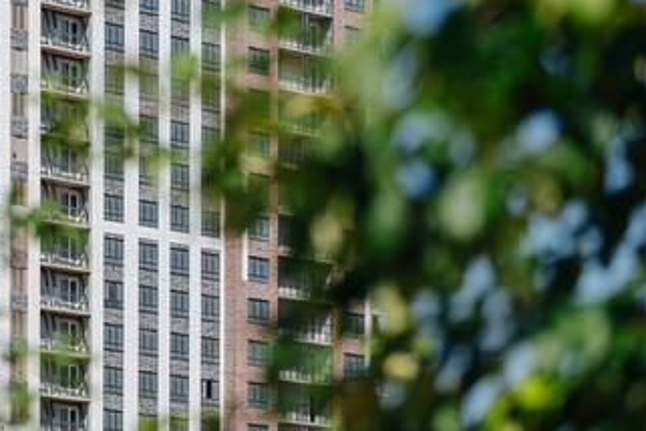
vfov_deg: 5.9
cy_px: -19
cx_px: -155
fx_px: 4163
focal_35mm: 232
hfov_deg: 8.8
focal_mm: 86
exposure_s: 1/3200
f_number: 2.8
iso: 100
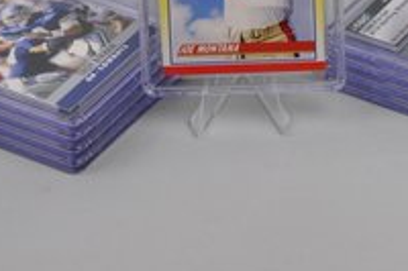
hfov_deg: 9.6
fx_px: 2423
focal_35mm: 214
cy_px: -52
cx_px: 271
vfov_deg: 6.4
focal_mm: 40
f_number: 4.5
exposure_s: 1/80
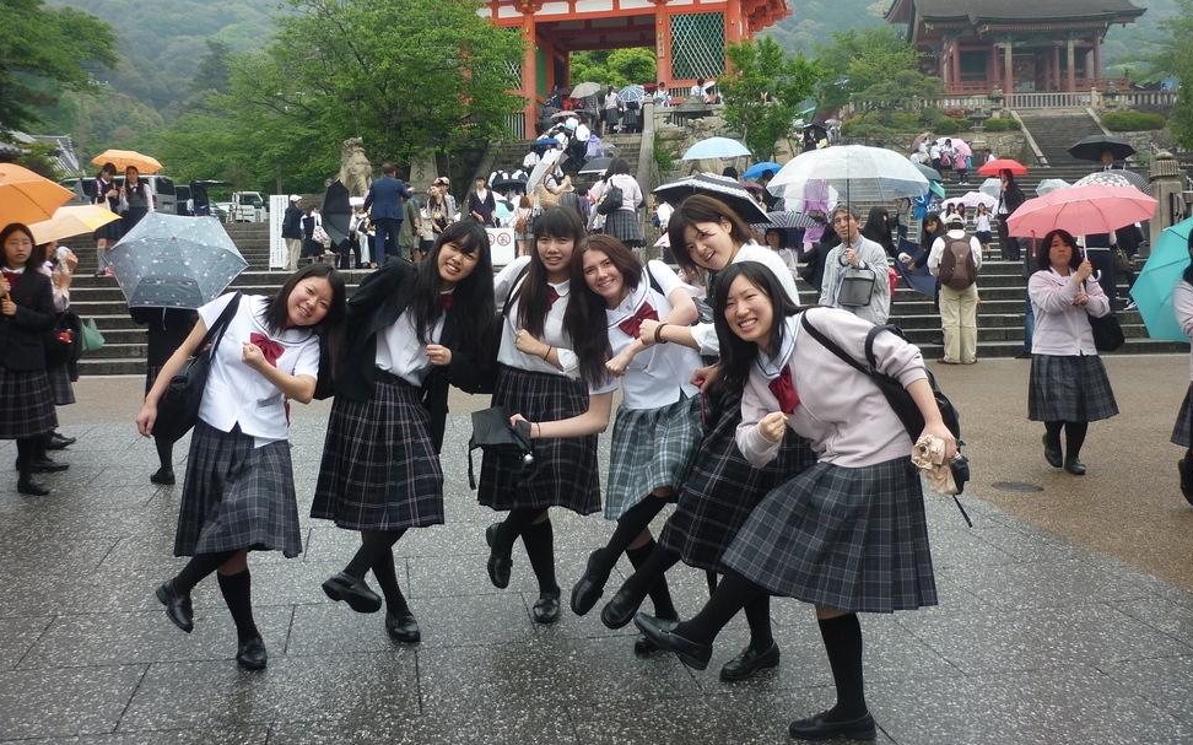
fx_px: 1170
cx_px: 595
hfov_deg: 54.0
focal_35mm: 36
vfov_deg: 35.2
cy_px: 295
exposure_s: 1/400
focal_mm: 5.5
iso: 80
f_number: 2.8
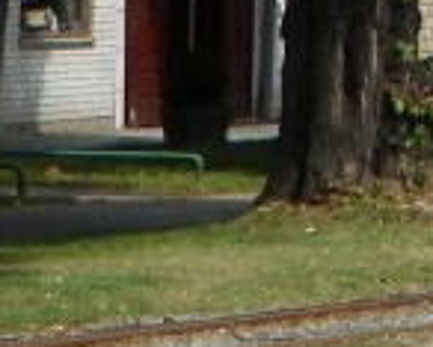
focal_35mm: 534
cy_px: -538
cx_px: 1326
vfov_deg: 2.9
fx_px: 6848
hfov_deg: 3.5
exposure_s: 1/320
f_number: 7.1
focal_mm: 13.8
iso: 100
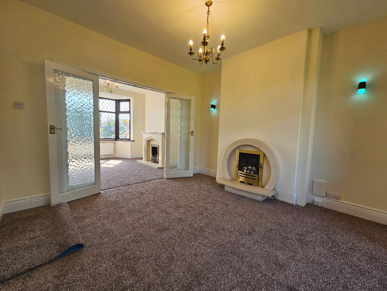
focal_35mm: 13
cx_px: 194
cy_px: 146
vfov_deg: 89.9
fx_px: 145
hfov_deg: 106.2
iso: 64
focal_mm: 2.2
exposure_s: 1/100
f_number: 2.2
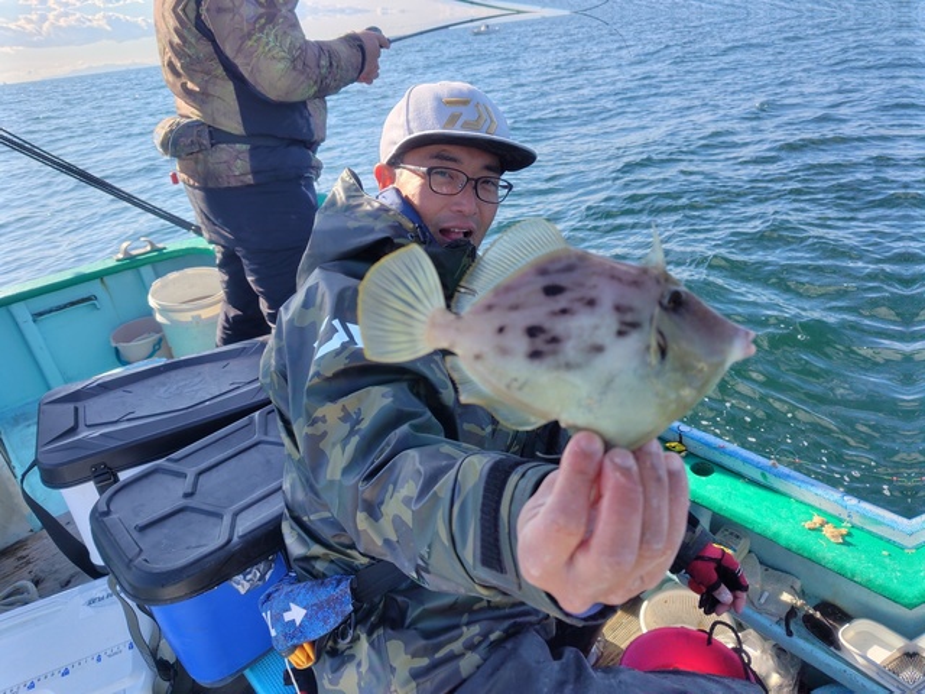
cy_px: 347
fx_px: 615
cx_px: 462
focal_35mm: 23
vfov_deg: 58.9
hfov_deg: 73.9
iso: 50
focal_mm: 5.6
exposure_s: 1/364
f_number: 1.9
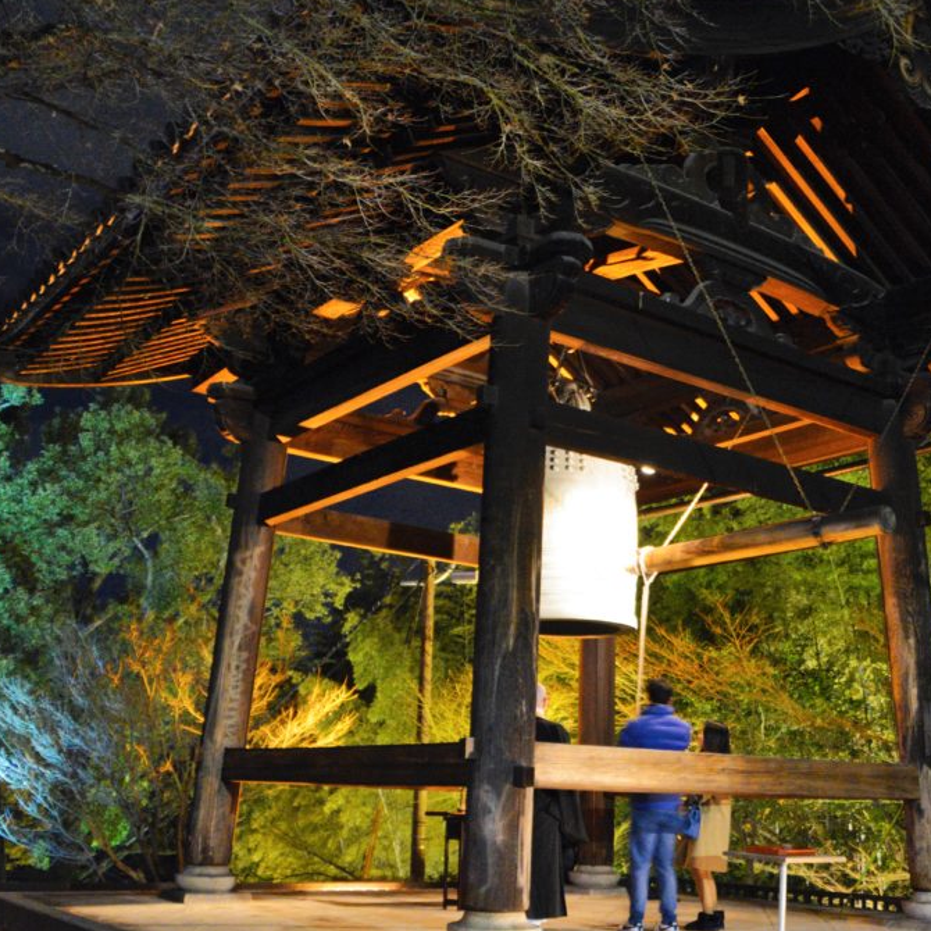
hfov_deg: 42.4
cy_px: 463
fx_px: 1187
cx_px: 606
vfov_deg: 42.8
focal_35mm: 39
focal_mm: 20
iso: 3200
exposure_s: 1/10
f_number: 3.5
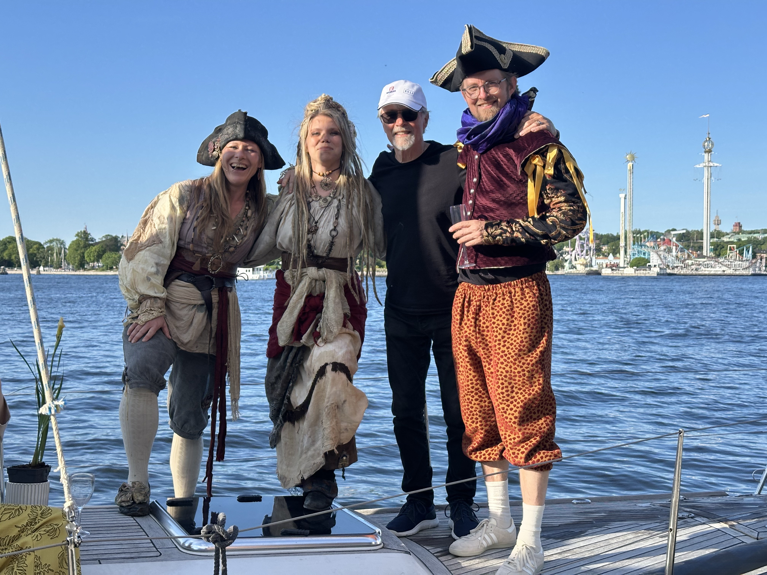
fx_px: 1064
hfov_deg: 39.7
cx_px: 384
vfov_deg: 30.3
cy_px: 288
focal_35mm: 48
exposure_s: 1/2358
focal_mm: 6.86
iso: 64
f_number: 1.78
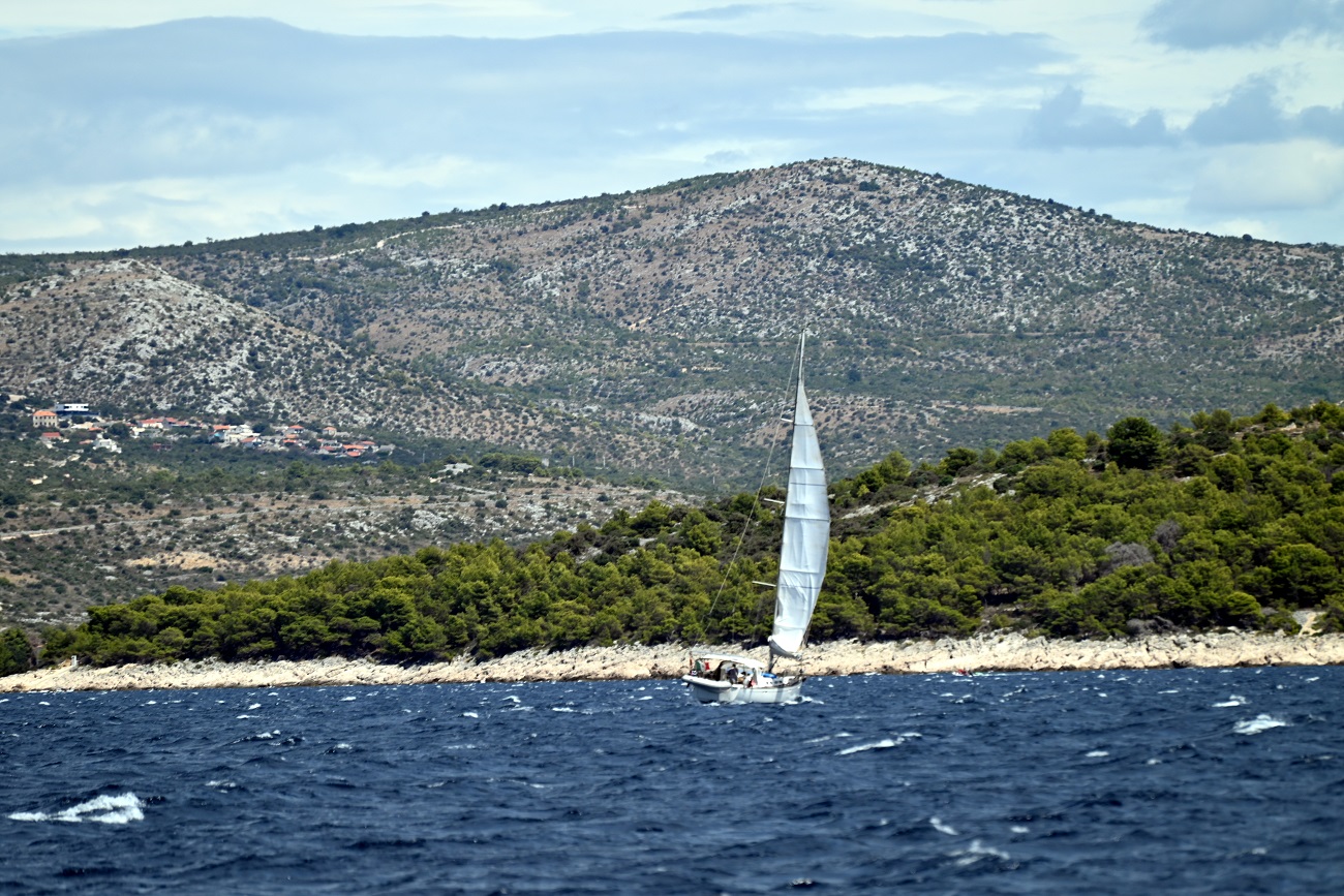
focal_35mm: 300
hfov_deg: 6.9
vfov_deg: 4.6
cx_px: 672
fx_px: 11200
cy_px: 448
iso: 180
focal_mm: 300
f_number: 5.6
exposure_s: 1/1000
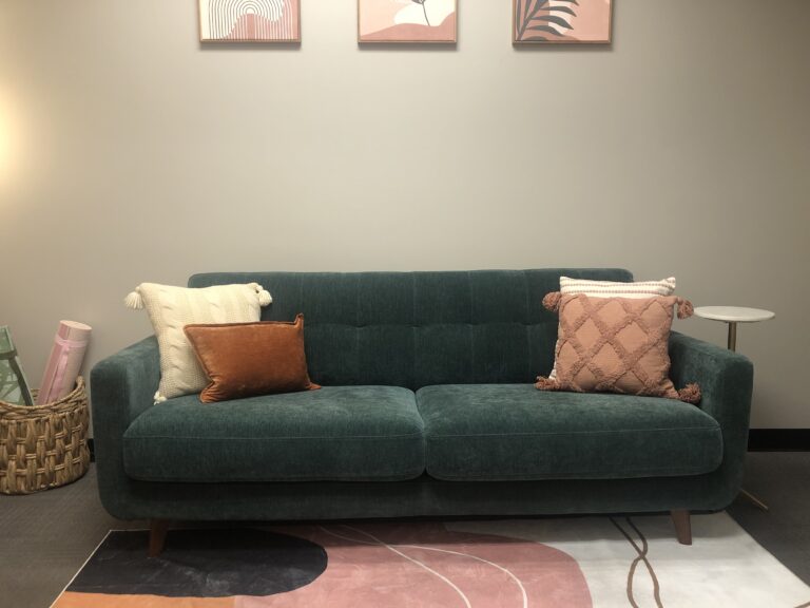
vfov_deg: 49.7
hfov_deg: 63.4
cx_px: 405
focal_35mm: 28
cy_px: 304
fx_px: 655
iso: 40
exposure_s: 1/15
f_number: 1.8
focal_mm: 3.99
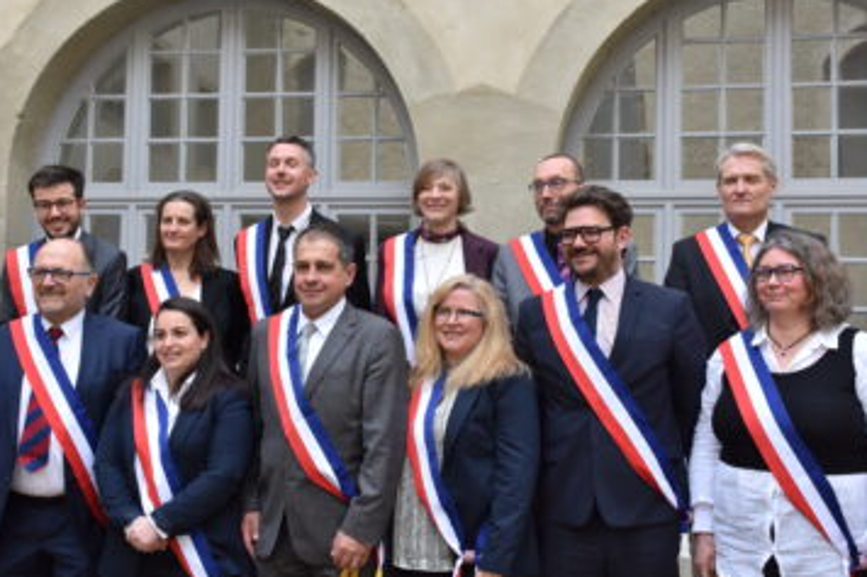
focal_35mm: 54
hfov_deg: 36.9
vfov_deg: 25.0
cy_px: 257
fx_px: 1300
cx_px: 421
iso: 500
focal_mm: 32
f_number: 8
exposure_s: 1/320
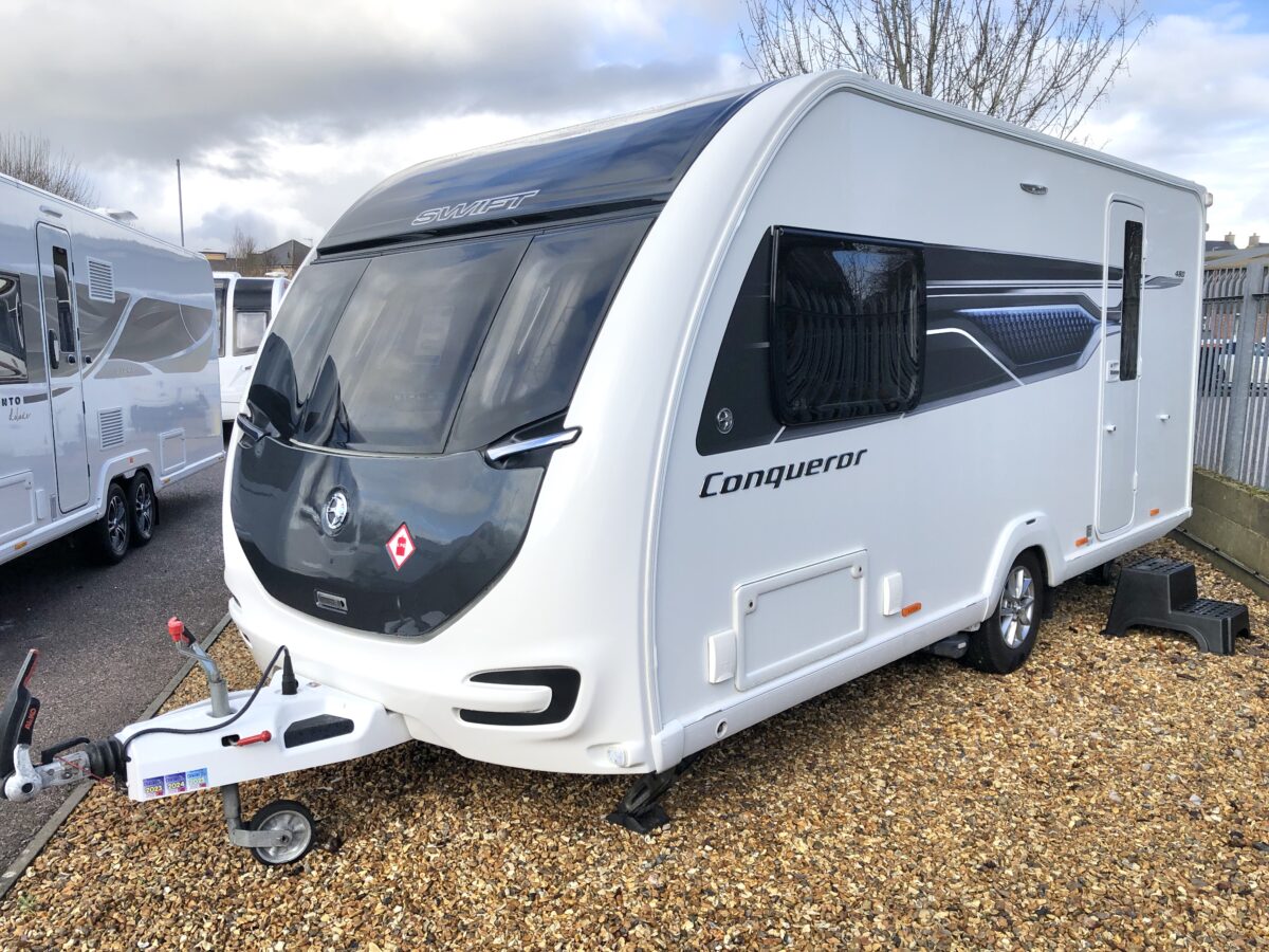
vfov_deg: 49.7
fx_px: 1026
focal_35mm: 28
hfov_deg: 63.4
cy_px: 476
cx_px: 634
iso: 20
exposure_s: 1/991
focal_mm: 3.99
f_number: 1.8
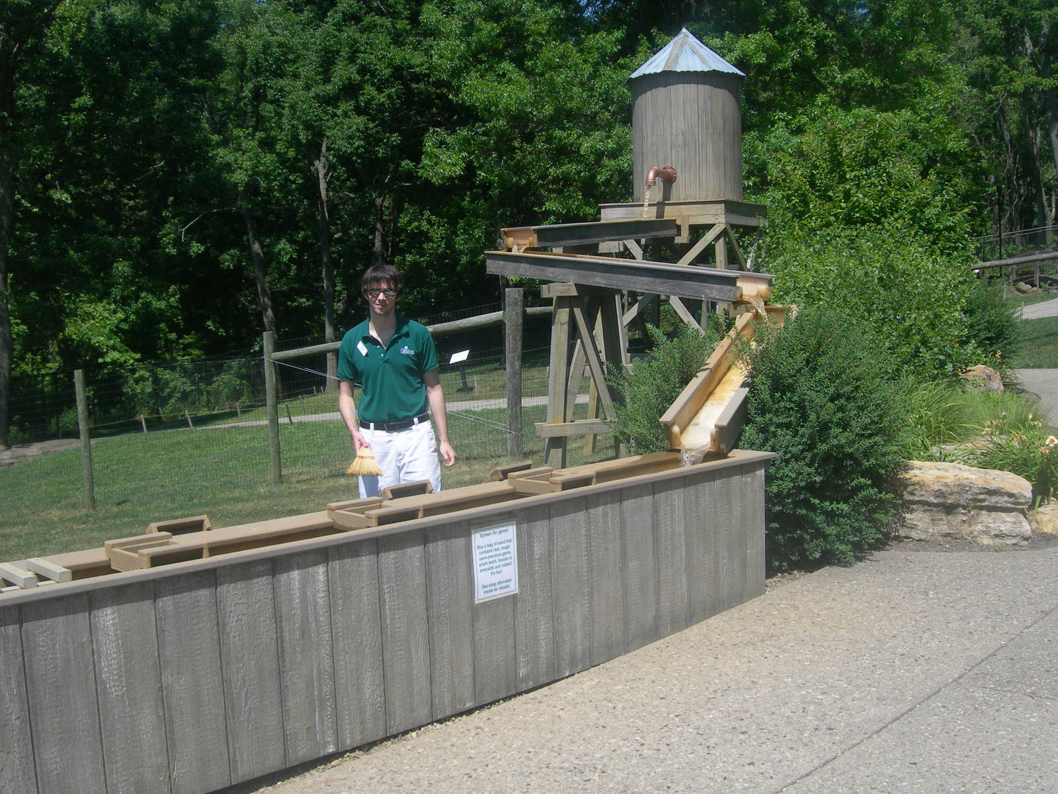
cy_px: 397
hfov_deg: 49.0
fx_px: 1161
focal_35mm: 38
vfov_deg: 37.7
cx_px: 529
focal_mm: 7.8
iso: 50
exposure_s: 1/453
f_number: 4.8
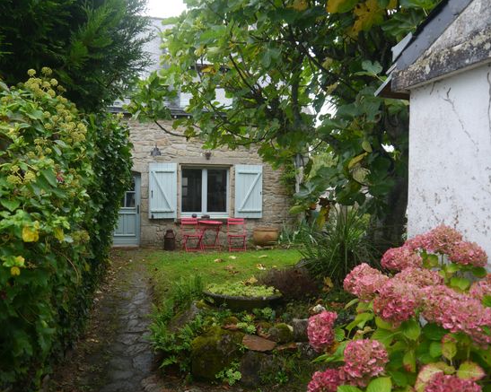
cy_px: 200
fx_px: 436
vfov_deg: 48.5
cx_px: 225
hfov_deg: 58.7
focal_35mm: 30
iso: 160
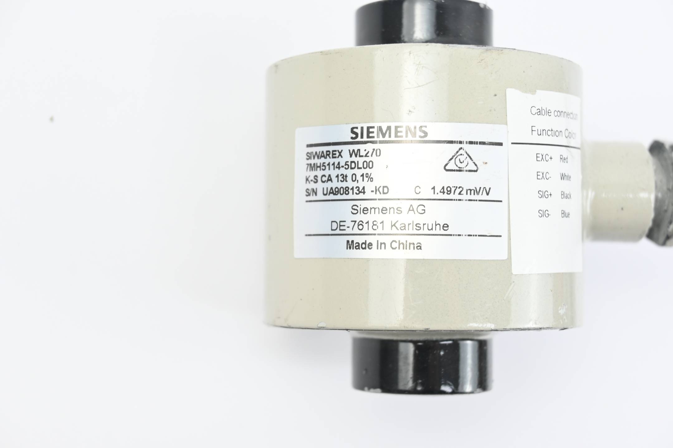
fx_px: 1178
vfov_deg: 21.6
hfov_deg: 31.9
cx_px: 336
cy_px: 224
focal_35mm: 63
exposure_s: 1/60
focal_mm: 42
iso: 320
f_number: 5.6
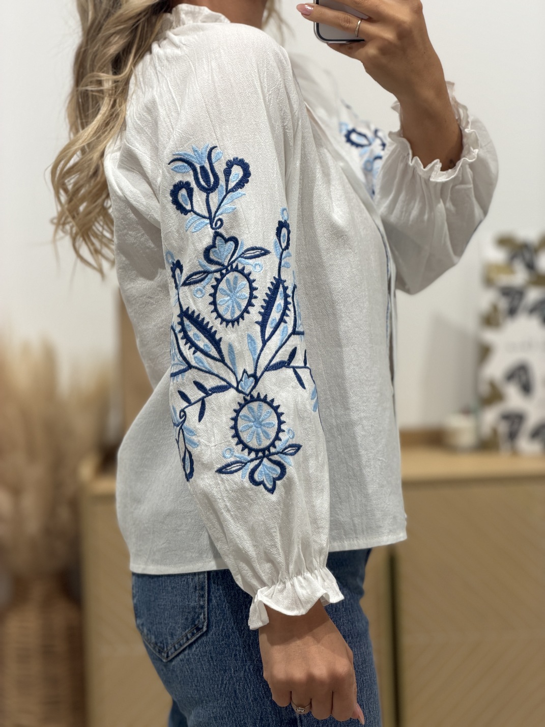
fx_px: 2099
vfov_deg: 19.6
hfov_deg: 14.8
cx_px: 272
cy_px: 364
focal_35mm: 100
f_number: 2.8
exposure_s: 1/100
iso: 80
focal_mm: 16.89
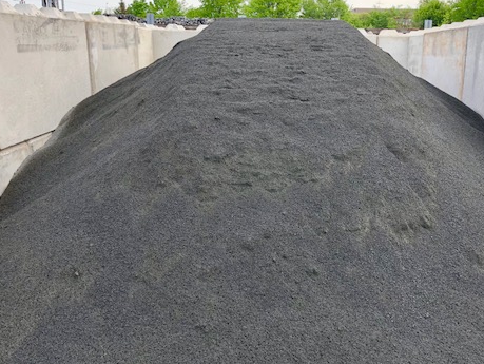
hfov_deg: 47.6
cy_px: 206
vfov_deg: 36.8
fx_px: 546
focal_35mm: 39
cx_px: 287
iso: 20
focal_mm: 4
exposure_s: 1/221
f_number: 1.8
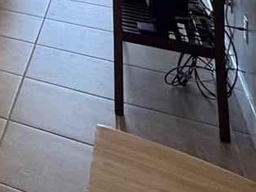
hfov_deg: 20.2
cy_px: -208
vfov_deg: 15.6
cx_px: -193
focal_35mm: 72
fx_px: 532
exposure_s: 1/120
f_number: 2.2
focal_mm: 2.22
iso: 100
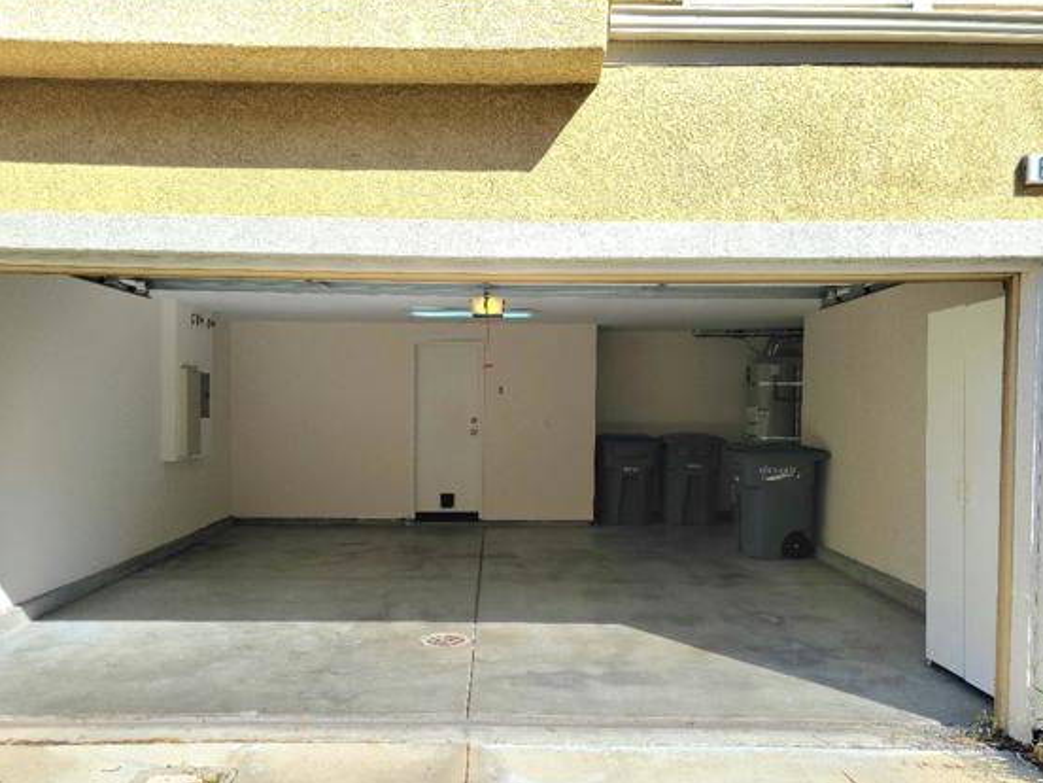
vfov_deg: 48.2
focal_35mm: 29
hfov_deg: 61.6
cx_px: 482
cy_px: 405
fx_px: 874
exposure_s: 1/556
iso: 16
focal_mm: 7
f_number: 1.8
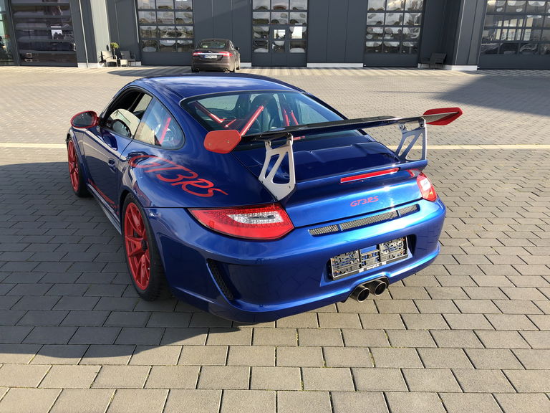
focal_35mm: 28
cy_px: 206
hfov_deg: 63.4
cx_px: 275
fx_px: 445
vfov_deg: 49.7
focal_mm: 3.99
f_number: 1.8
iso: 20
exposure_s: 1/393
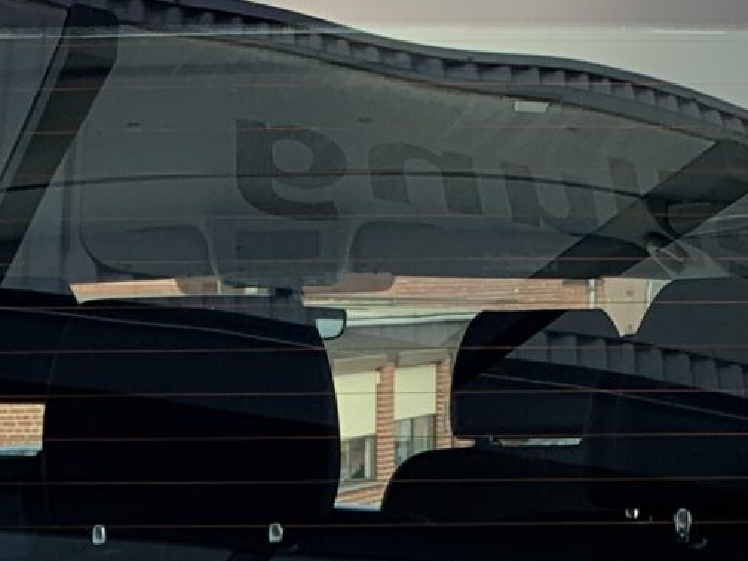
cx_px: 83
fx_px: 2852
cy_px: 1082
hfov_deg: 14.8
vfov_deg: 10.4
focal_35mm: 132
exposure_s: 1/182
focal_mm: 4.25
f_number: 1.8
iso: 25
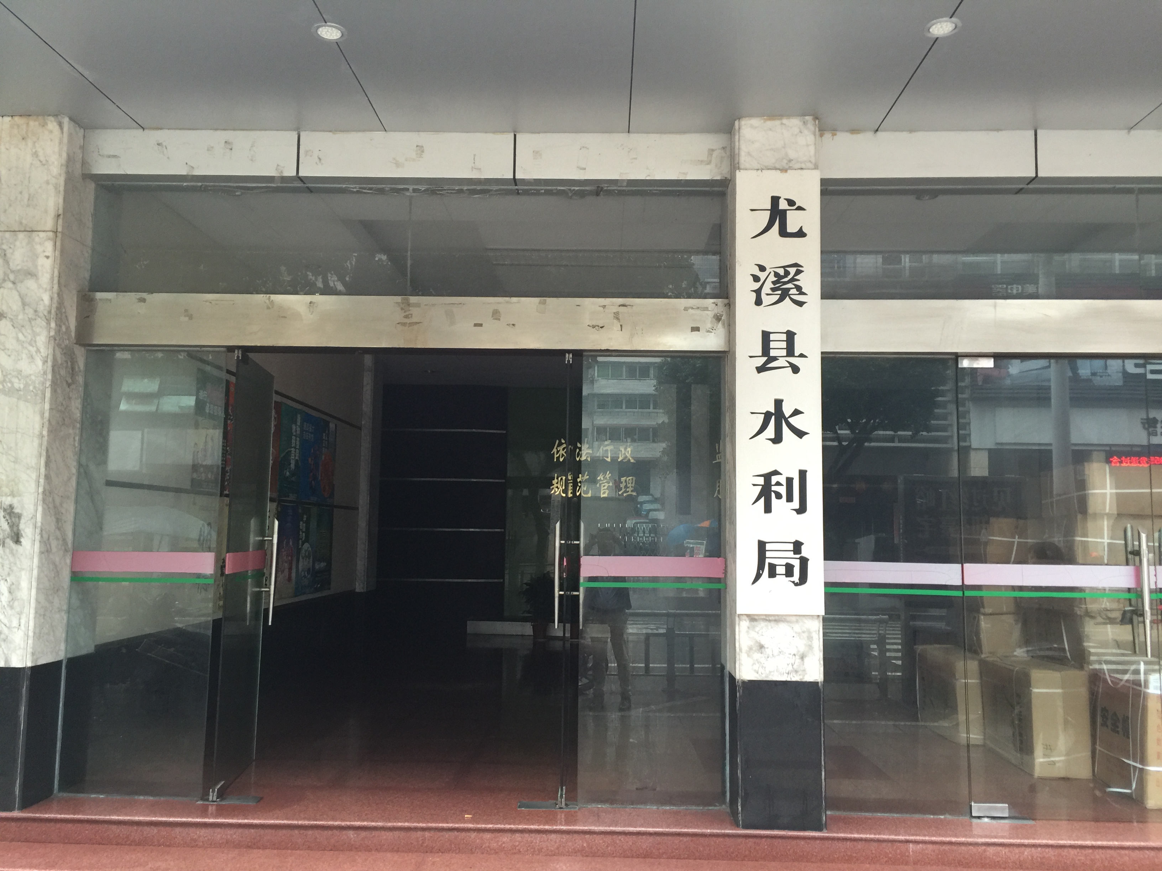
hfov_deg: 61.7
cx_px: 581
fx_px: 973
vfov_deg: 48.2
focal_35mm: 29
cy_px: 436
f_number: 2.2
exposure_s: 1/17
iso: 50
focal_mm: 4.15
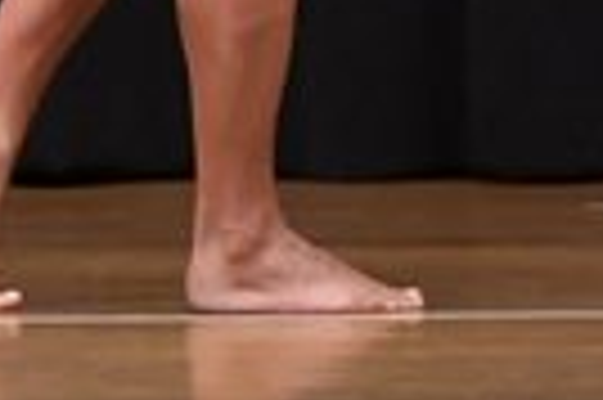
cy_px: -481
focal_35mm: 1084
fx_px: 18135
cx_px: 331
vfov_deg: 1.3
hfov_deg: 1.9
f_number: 5.6
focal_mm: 125
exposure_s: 1/400
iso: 6400
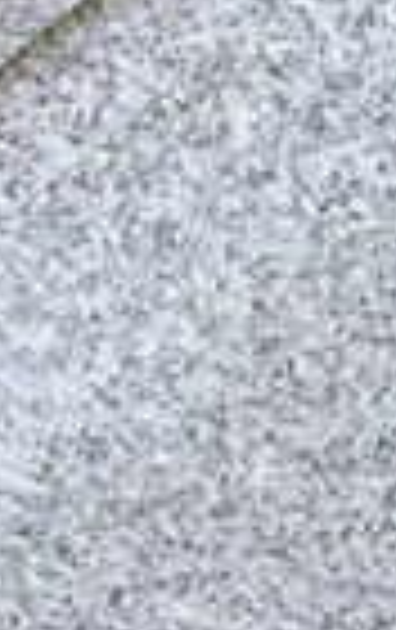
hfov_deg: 5.2
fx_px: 3629
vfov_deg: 9.9
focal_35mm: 211
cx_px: 1845
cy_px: 466
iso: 25
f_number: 2.4
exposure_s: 1/200
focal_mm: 3.3
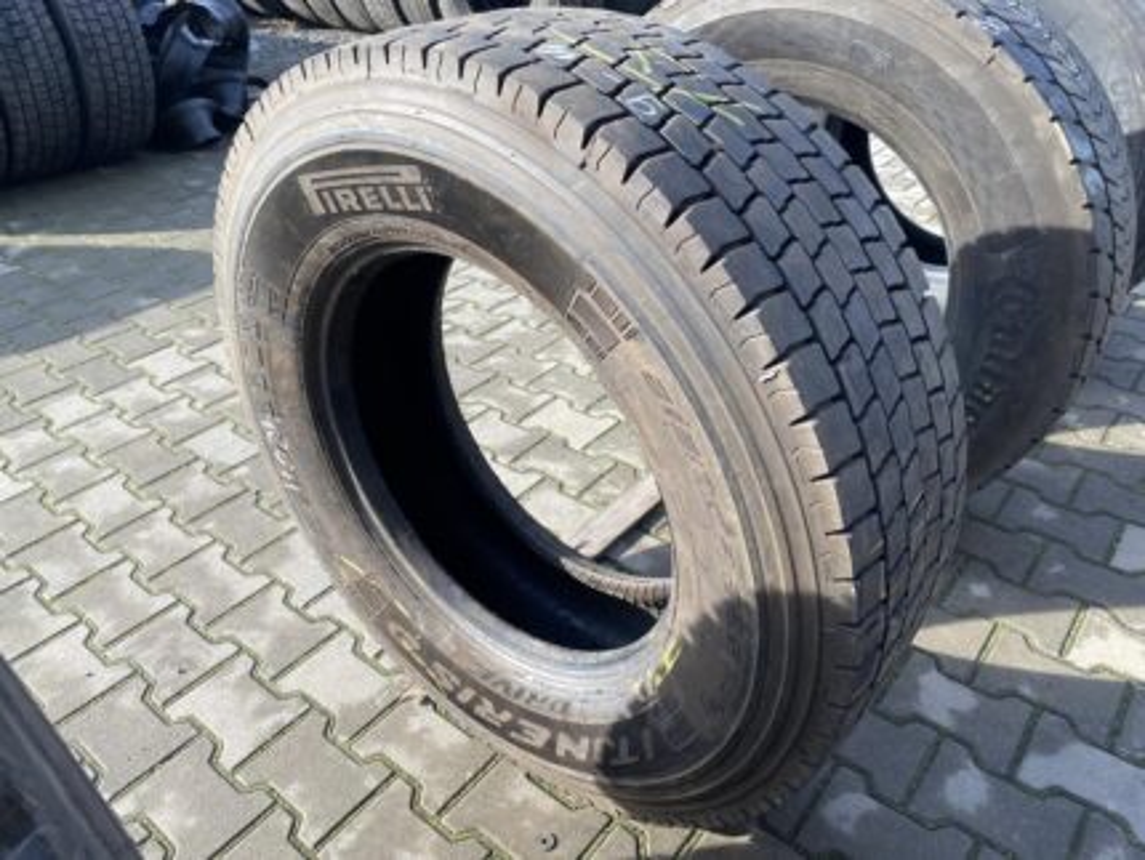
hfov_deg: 67.3
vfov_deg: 53.1
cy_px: 430
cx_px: 572
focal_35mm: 26
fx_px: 860
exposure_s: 1/439
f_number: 1.8
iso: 32
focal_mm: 4.25
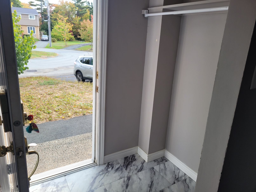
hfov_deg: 67.3
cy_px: 96
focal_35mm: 26
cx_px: 128
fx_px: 192
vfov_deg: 53.1
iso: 40
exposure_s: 1/294
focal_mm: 5.4
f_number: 1.8
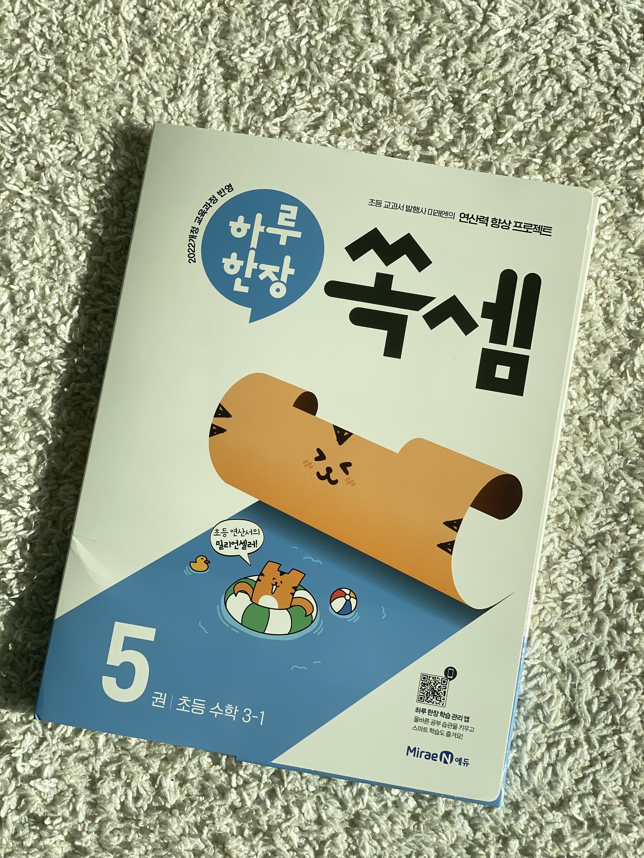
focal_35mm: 52
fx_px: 1290
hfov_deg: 28.0
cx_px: 322
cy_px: 429
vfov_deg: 36.8
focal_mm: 6
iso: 20
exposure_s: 1/1261
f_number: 2
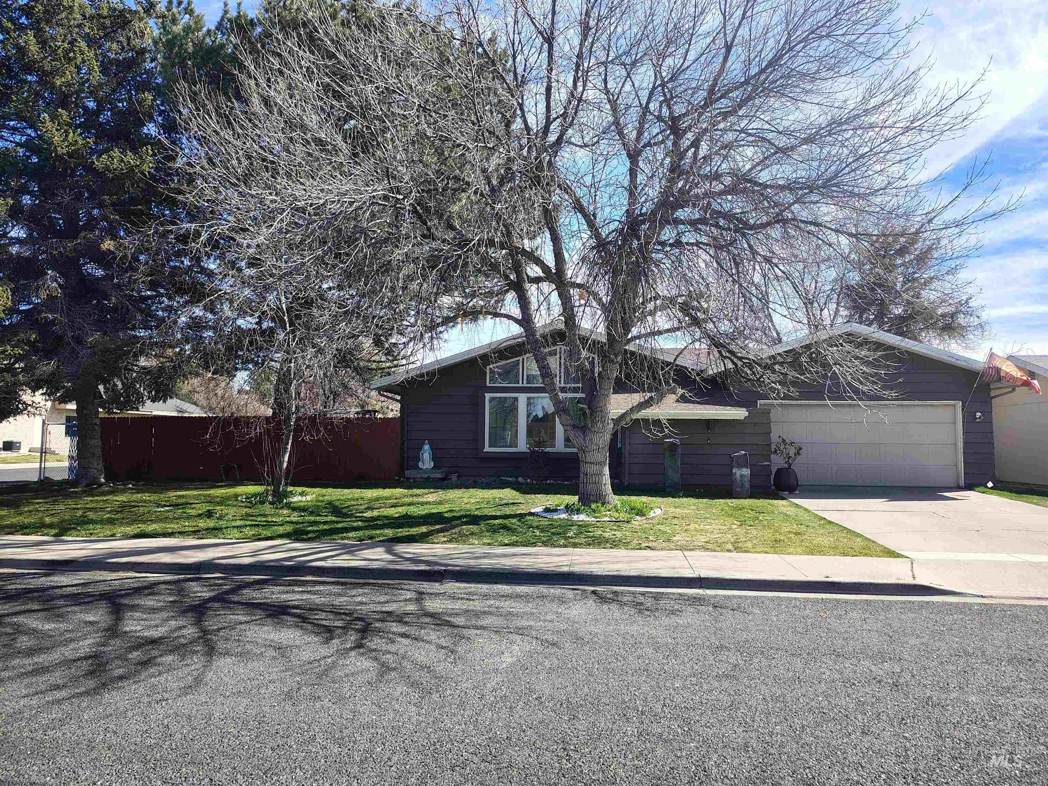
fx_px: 727
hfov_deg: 71.6
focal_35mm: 24
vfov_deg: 56.8
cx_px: 524
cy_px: 393
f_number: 1.8
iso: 100
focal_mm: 5.56
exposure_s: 1/731
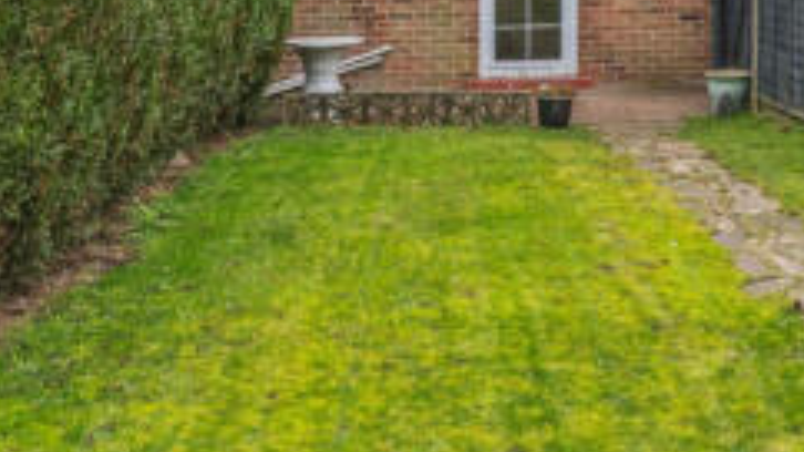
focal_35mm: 68
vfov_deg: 16.6
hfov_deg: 30.5
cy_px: -151
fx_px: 1449
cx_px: 596
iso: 800
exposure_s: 1/320
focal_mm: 24
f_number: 6.3
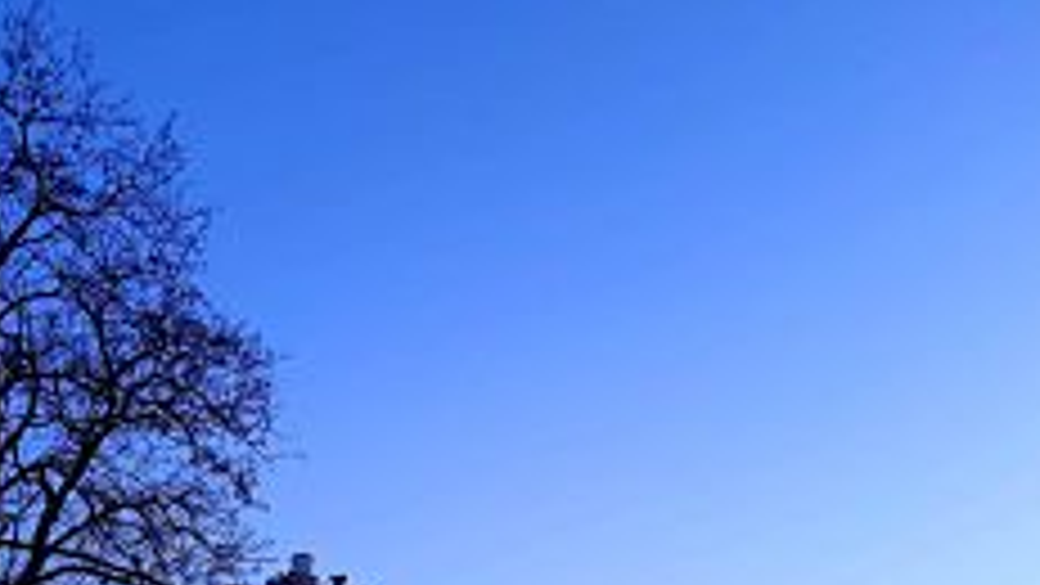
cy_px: 594
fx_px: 1351
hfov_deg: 40.7
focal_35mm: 49
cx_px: 243
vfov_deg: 23.4
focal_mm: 3.92
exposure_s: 1/50
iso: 200
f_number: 1.7
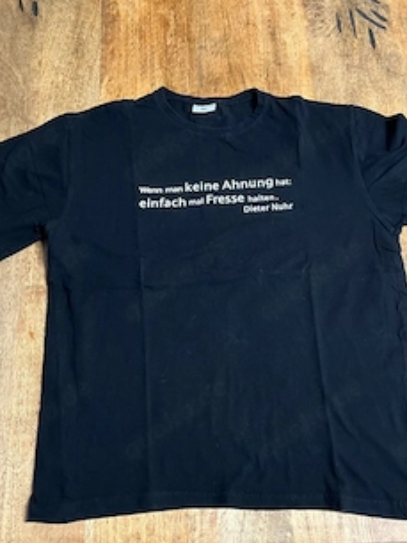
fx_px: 534
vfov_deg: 53.9
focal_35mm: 34
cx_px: 213
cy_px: 300
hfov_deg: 41.7
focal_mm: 5.7
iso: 500
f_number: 1.5
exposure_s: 1/42
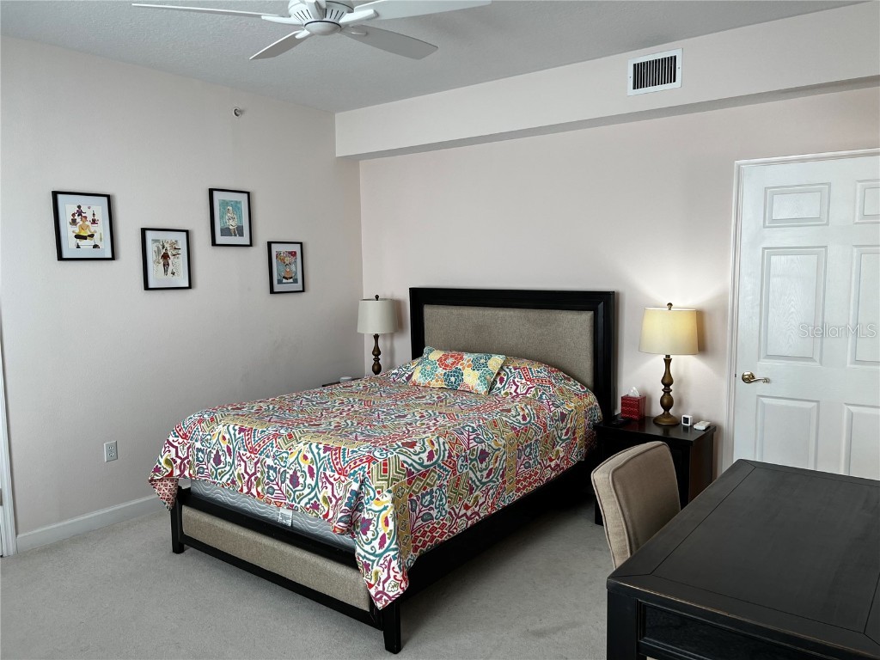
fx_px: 661
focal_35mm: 26
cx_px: 440
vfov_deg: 53.1
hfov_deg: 67.3
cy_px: 330
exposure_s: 1/121
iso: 64
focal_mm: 5.7
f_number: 1.5
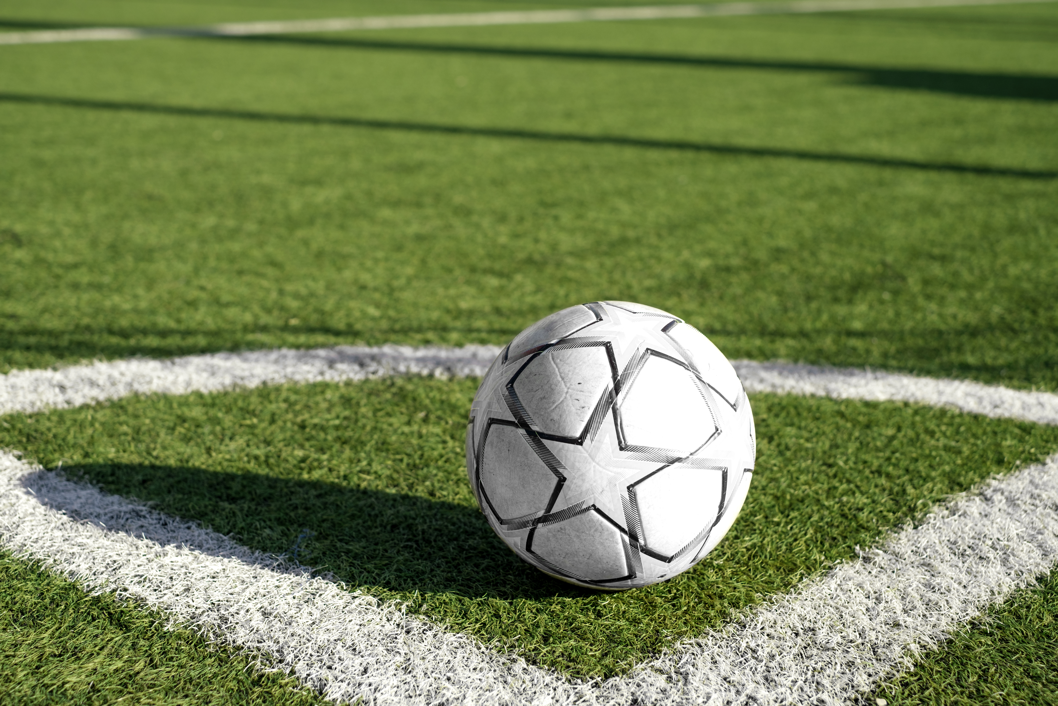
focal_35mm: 53
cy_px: 353
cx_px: 529
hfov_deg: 37.5
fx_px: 1557
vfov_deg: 25.5
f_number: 3.6
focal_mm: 35
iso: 160
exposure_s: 1/1000
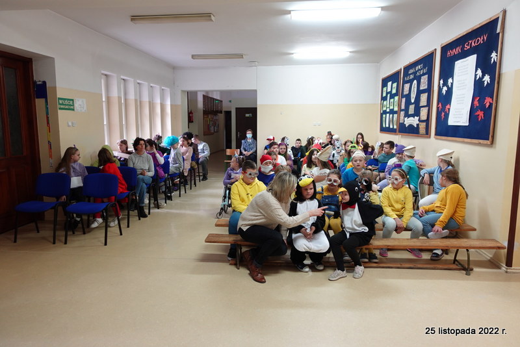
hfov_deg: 73.7
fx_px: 347
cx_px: 260
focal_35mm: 24
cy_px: 174
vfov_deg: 53.2
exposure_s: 1/30
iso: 250
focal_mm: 9.4
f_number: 1.8
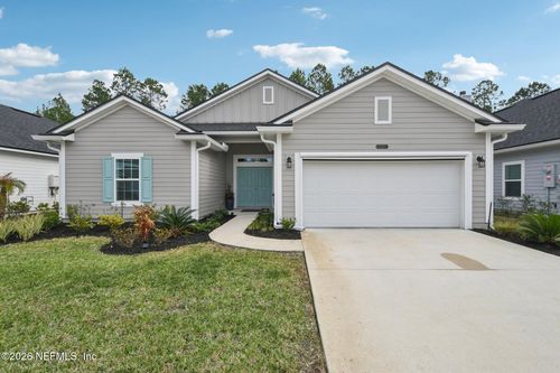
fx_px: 233
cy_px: 186
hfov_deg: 100.4
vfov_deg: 77.3
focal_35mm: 15
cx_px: 280
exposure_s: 1/500
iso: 400
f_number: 8
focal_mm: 10
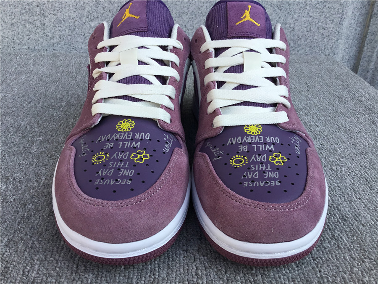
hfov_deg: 58.4
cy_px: 142
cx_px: 189
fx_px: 339
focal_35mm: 31
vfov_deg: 45.4
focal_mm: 3.3
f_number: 2.4
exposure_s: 1/301
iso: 25
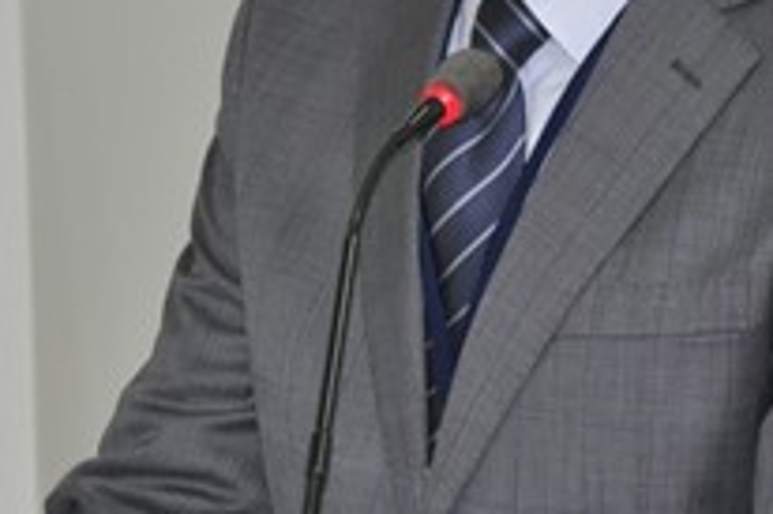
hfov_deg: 4.8
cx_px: 304
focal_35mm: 427
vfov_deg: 3.2
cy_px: 68
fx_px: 9161
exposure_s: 1/60
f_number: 5.6
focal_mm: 90
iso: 1250
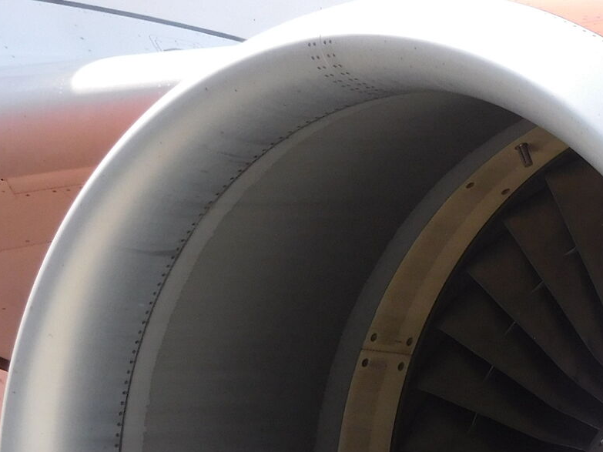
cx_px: 729
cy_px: 582
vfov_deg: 7.7
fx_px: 3309
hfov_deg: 10.2
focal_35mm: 190
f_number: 4.4
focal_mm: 11.1
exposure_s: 1/320
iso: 125
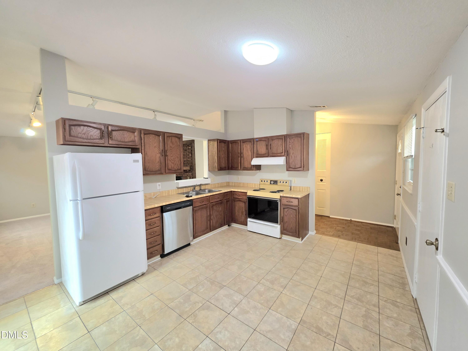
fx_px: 176
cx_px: 234
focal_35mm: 13
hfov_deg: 106.2
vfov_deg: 89.9
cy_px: 176
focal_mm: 2.2
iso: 200
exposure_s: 1/60.2
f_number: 1.9
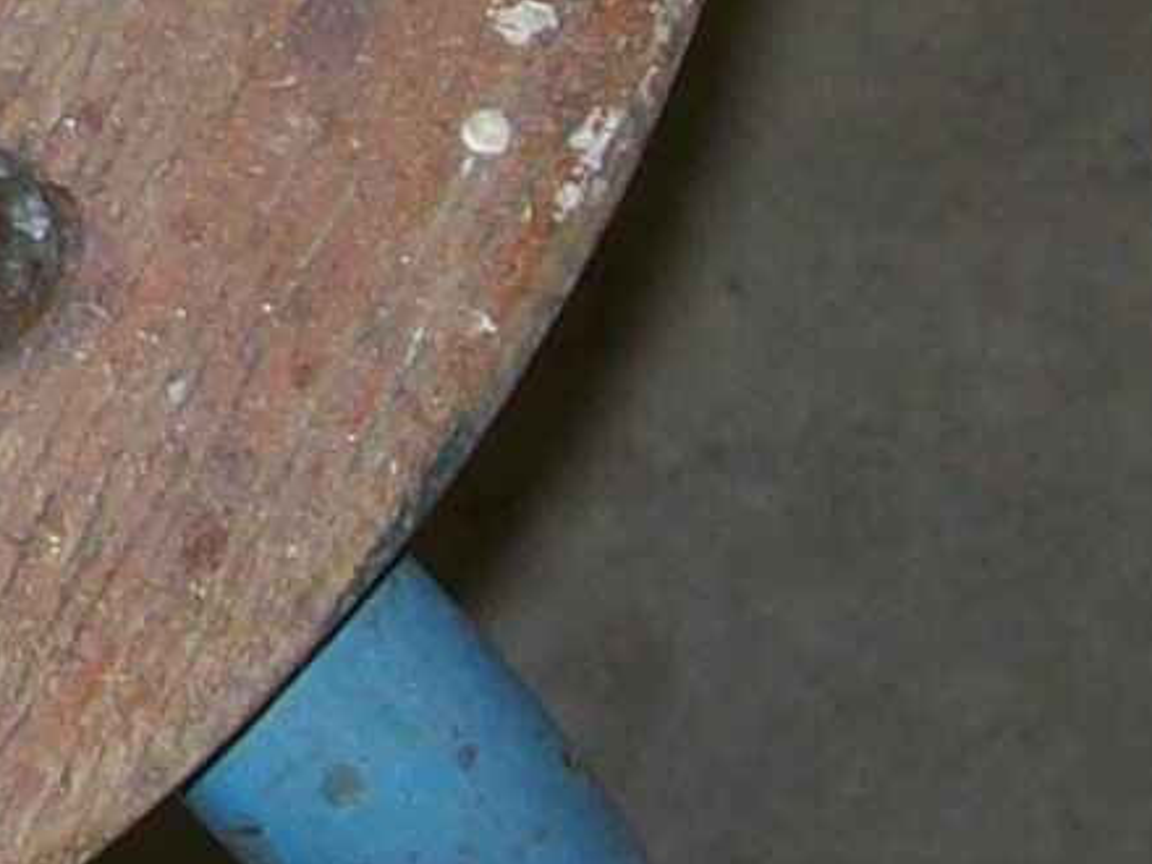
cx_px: -987
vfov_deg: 6.3
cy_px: -482
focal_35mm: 233
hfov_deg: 8.2
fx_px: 7754
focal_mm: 6
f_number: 2.7
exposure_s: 1/64
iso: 80
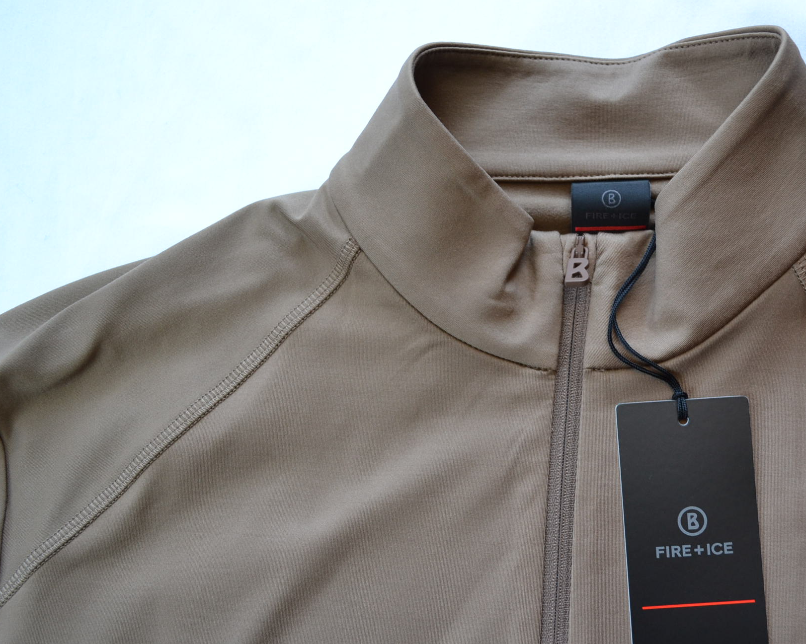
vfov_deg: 37.3
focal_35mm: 40
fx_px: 954
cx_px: 535
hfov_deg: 45.1
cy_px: 359
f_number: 4.5
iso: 400
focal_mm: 20
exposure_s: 1/80
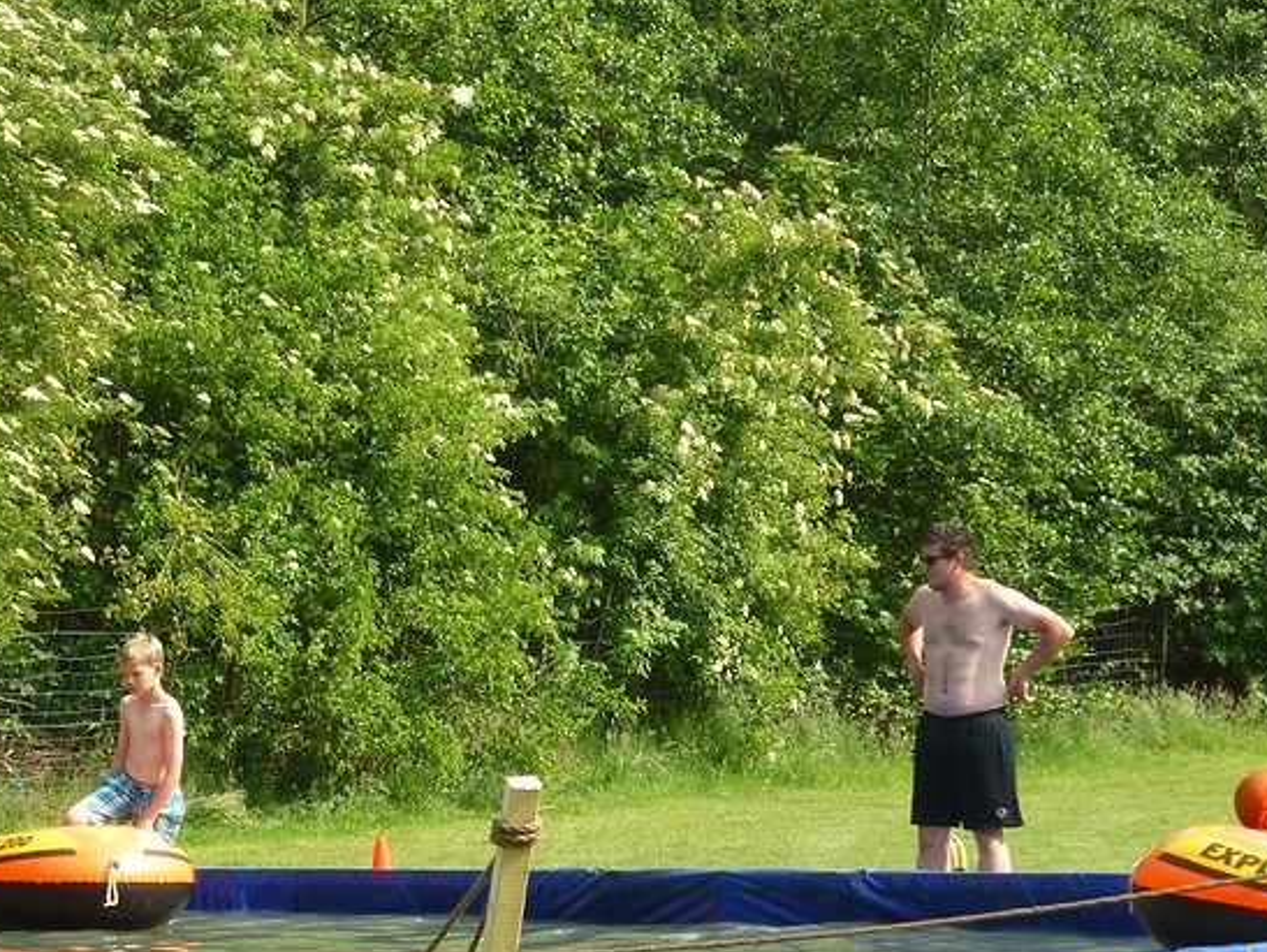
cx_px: 595
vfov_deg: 9.3
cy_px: 644
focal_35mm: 159
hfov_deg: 12.4
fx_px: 5823
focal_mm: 15.1
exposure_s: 1/200
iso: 100
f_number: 5.2
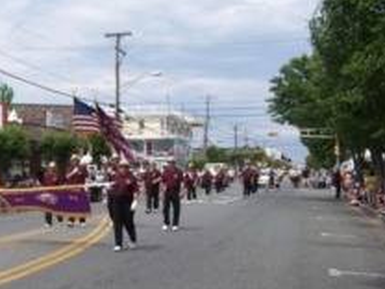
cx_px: 98
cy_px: 197
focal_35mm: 64
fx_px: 712
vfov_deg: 22.8
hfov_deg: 29.8
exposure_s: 1/1000
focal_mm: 6.3
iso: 80
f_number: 4
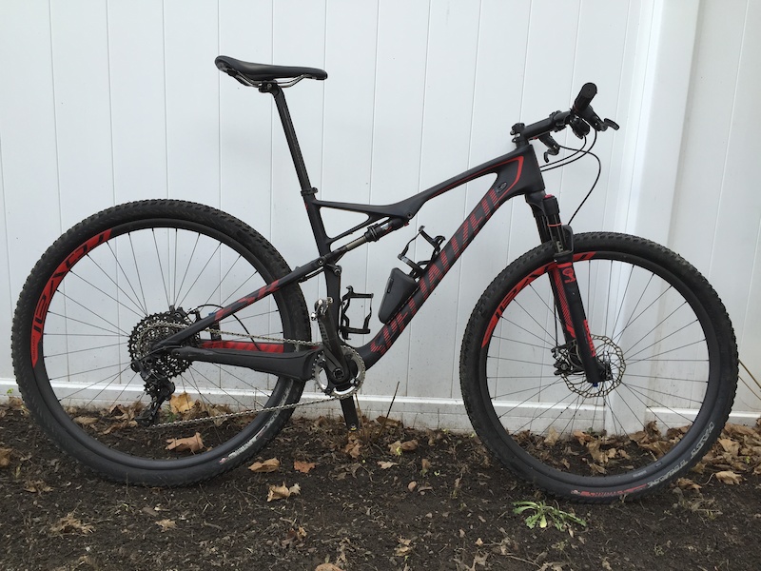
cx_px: 380
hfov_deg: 61.7
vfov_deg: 48.2
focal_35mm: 29
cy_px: 286
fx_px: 638
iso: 32
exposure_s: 1/258
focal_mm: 4.15
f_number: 2.2
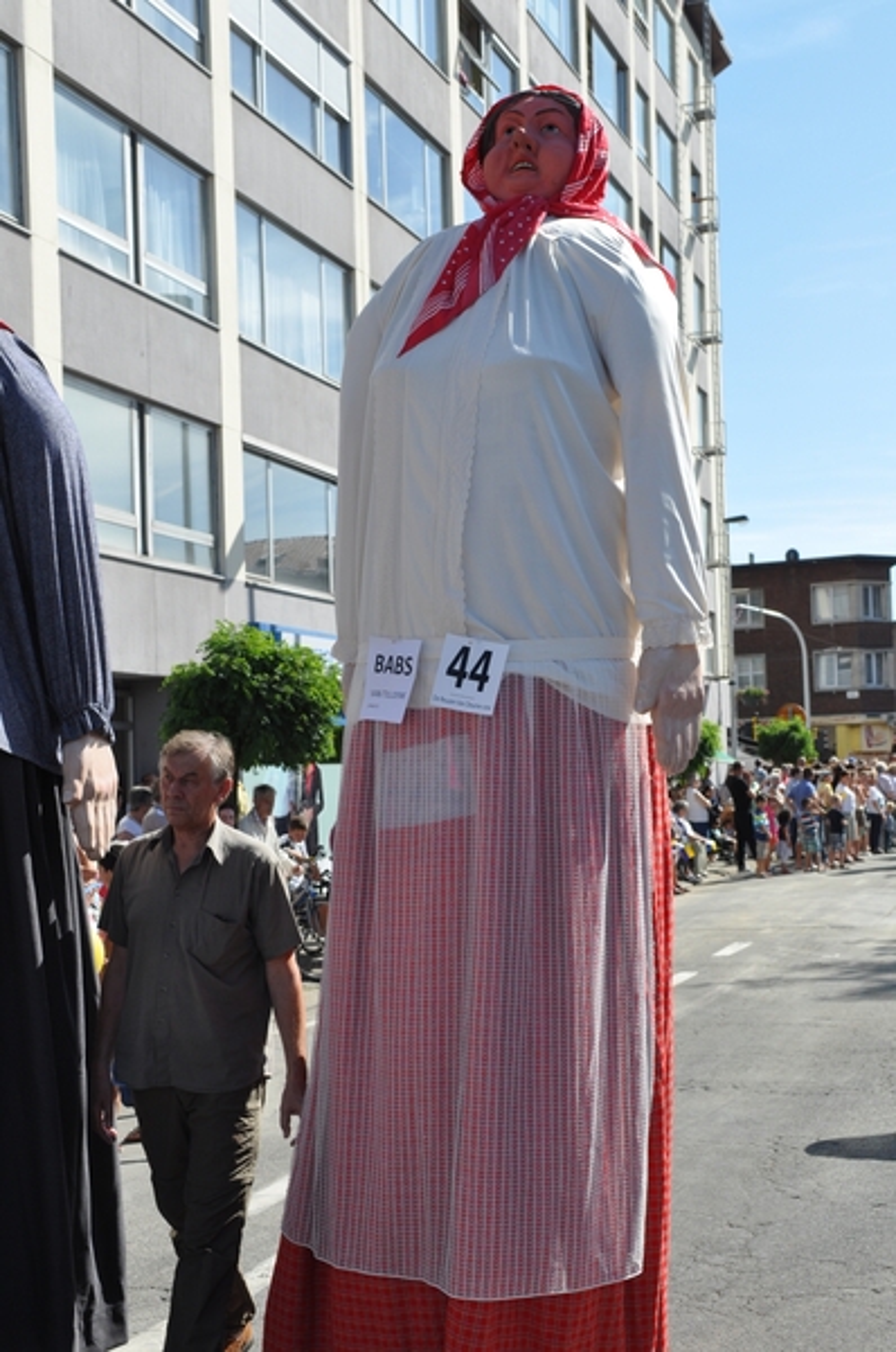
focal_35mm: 48
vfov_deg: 41.2
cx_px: 448
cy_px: 676
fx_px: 1798
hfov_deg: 28.0
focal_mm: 32
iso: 400
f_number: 5.6
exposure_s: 1/1600
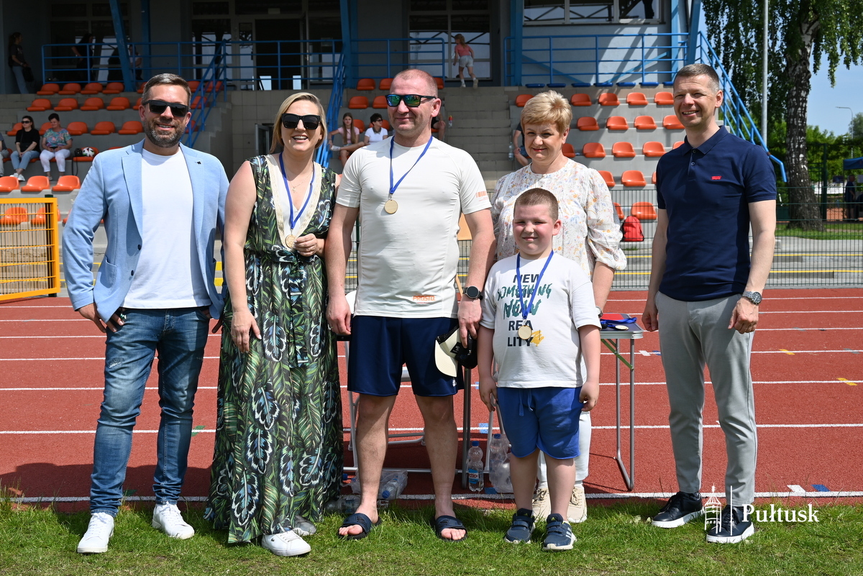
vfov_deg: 36.0
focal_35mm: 37
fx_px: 887
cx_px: 432
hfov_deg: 51.9
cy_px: 288
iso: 100
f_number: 7.1
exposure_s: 1/400
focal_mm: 37
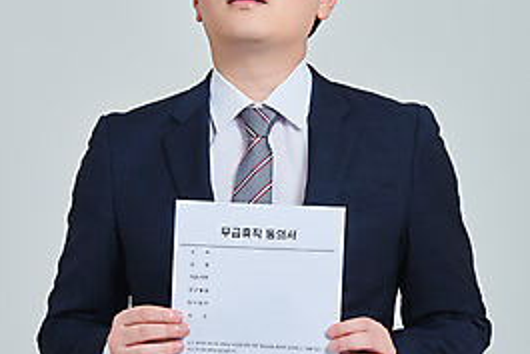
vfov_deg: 5.1
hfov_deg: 7.6
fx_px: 4006
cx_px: 265
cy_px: 180
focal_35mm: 272
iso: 100
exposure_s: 1/125
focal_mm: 180
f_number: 14
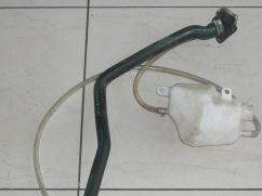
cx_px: 155
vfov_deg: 16.4
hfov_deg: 22.0
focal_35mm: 89
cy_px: 158
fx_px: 673
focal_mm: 8
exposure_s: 1/60.1
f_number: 3.2
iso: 50
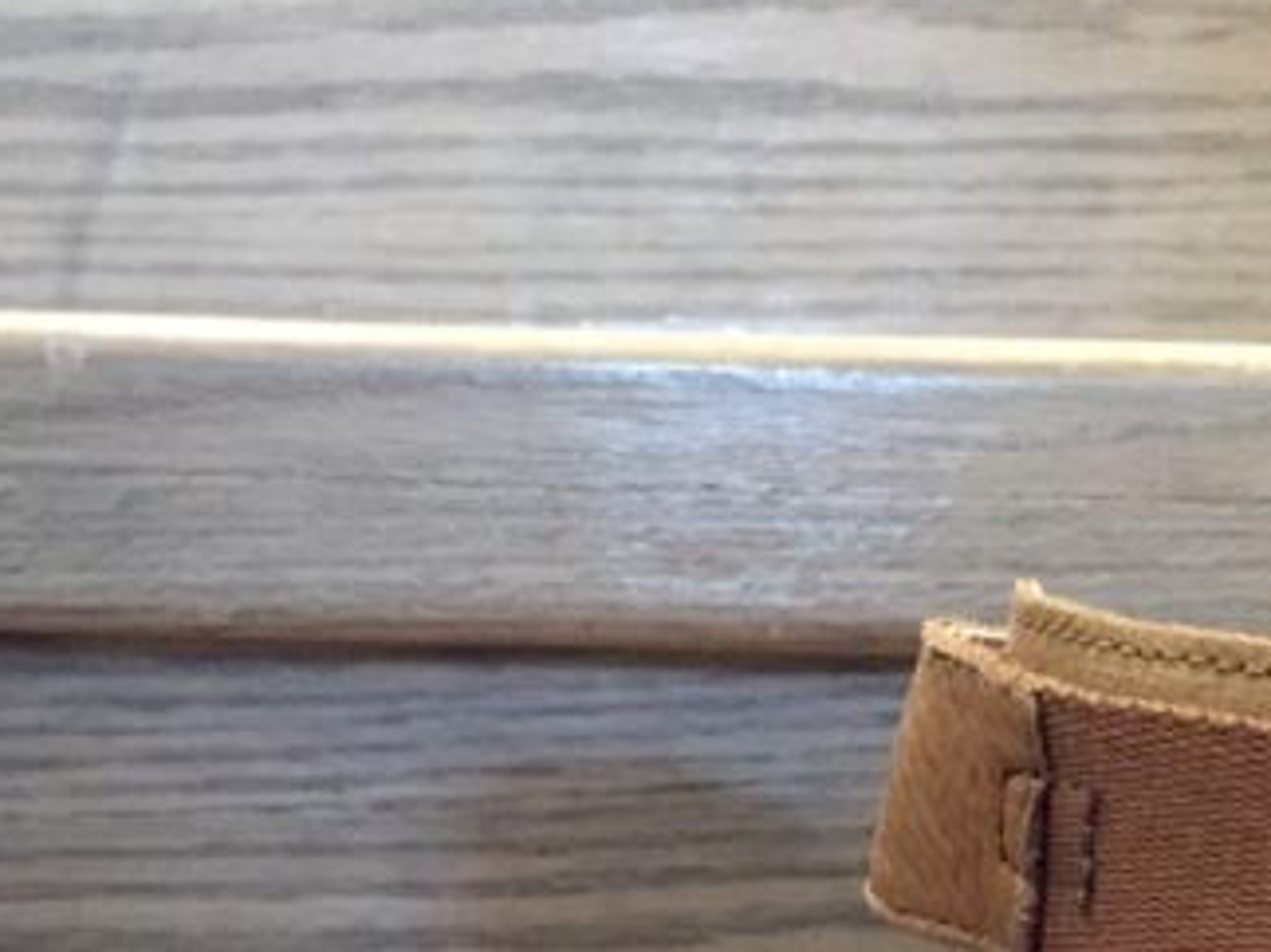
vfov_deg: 15.4
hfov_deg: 21.0
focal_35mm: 92
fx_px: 3377
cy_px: 1208
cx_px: 228
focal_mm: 4.15
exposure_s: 1/15
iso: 320
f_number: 2.2
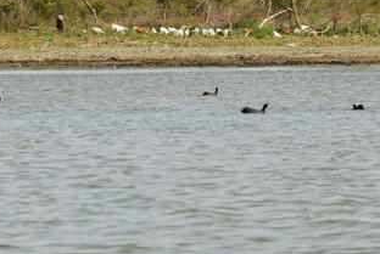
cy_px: 45
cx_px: 192
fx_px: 2843
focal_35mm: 269
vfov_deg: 5.1
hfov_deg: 7.6
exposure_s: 1/400
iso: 100
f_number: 5
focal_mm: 80
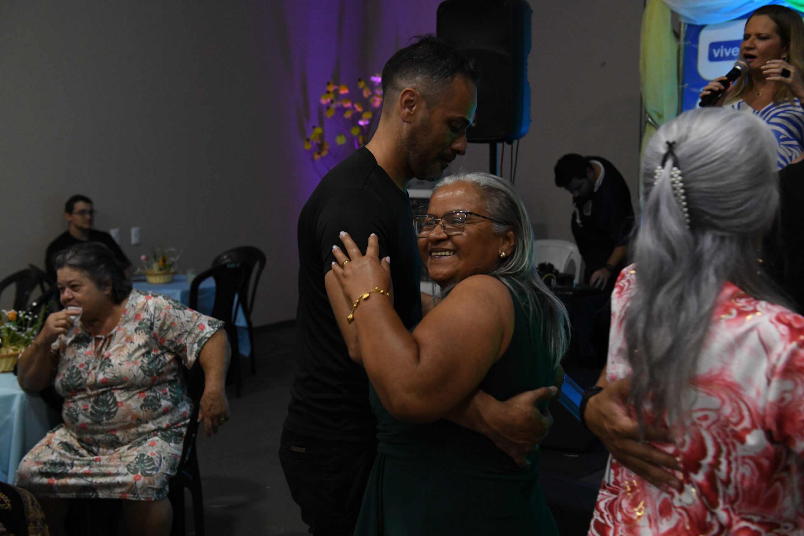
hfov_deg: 44.5
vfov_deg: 30.5
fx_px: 983
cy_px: 268
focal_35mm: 44
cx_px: 402
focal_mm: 44
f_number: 4
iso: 5000
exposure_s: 1/125
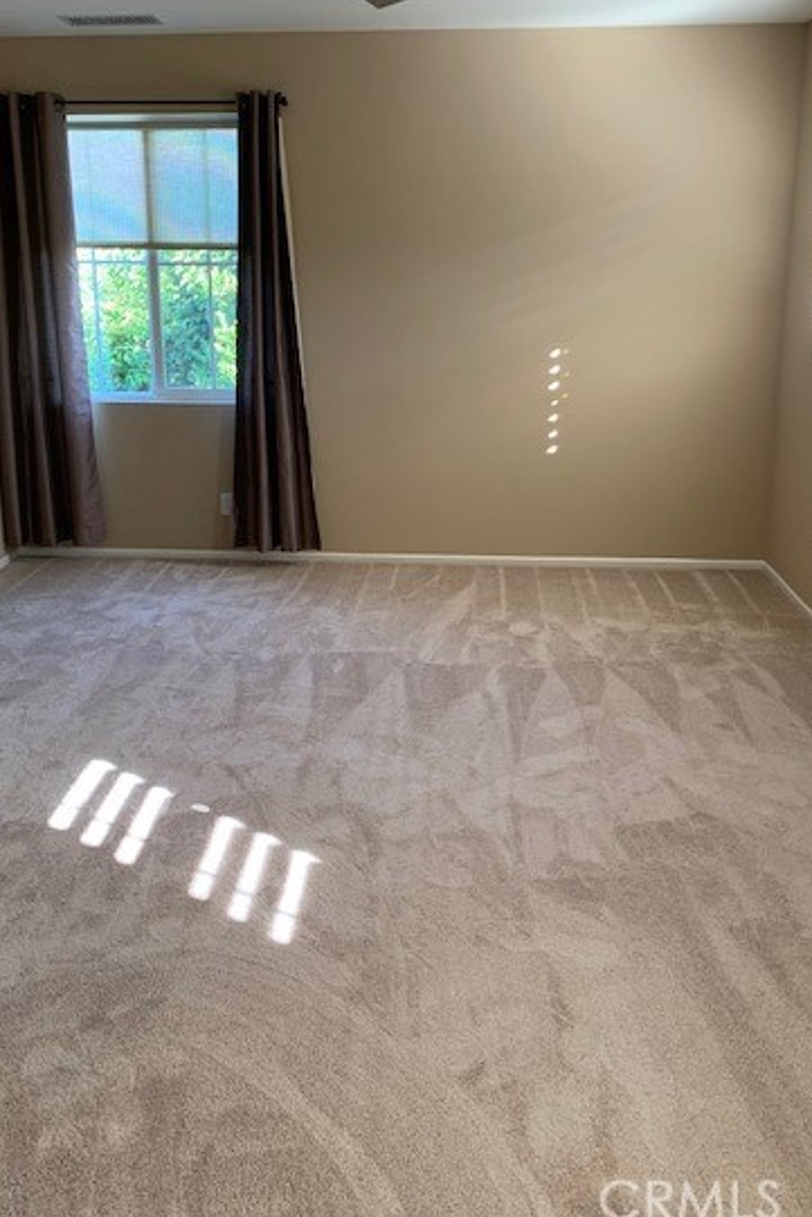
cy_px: 513
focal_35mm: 32
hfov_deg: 41.1
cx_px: 360
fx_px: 1082
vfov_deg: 58.4
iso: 100
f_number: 1.8
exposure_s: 1/73
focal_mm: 4.25
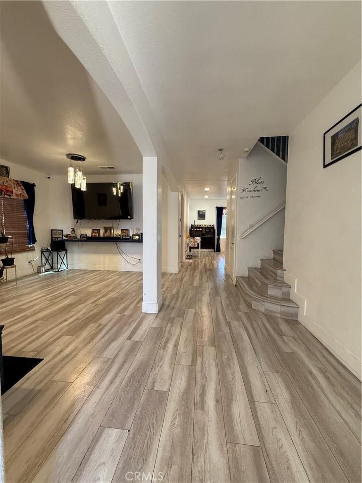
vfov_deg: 102.1
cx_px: 181
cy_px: 242
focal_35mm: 14
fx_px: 195
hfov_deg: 85.7
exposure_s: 1/60
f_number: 2.2
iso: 250
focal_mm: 2.22
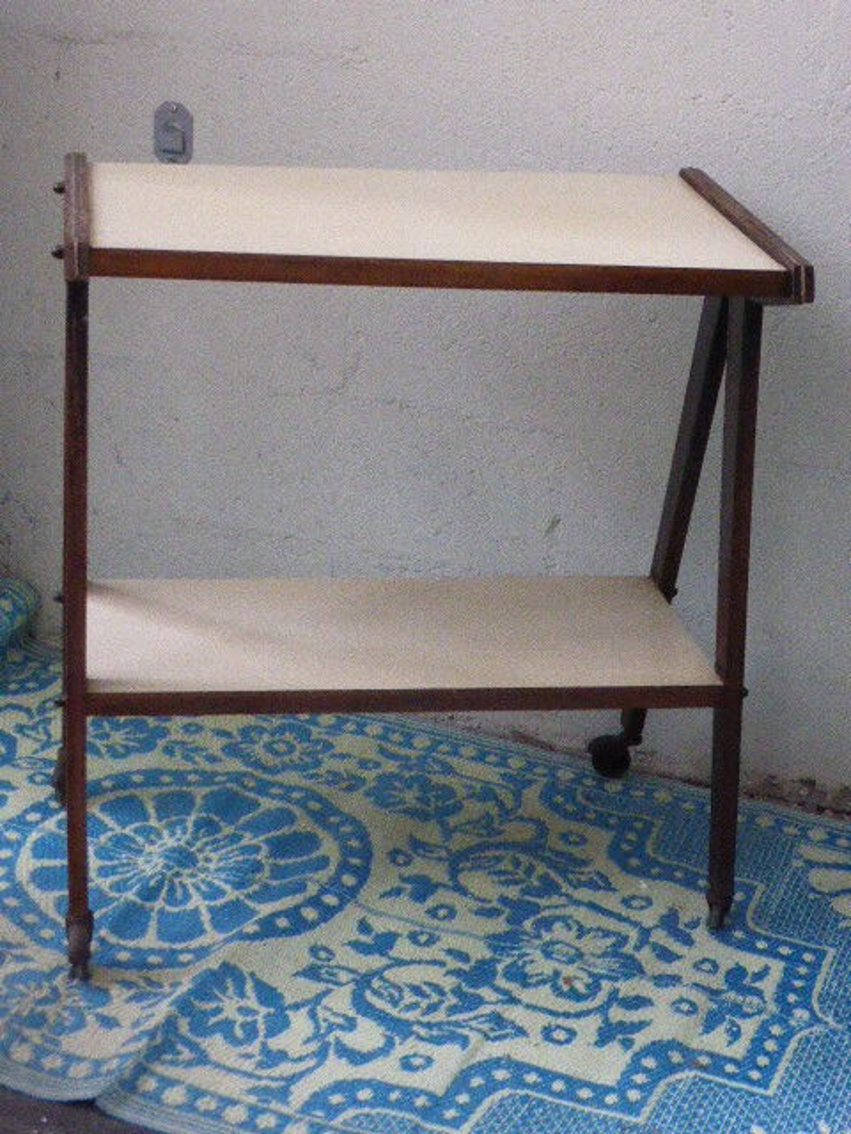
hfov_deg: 21.3
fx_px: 2262
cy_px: 567
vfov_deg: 28.2
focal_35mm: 69
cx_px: 426
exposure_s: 1/125
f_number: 4.9
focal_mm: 11.7
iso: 1600
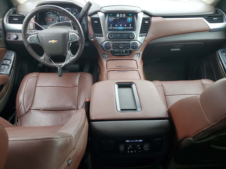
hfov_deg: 67.3
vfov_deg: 53.1
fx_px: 170
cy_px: 84
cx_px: 113
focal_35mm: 26
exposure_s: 1/120
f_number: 1.5
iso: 62
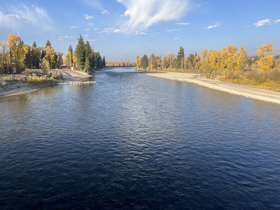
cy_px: 105
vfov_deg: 53.1
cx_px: 140
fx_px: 210
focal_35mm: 26
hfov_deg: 67.3
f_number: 1.6
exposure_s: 1/1558
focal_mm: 5.1
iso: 50
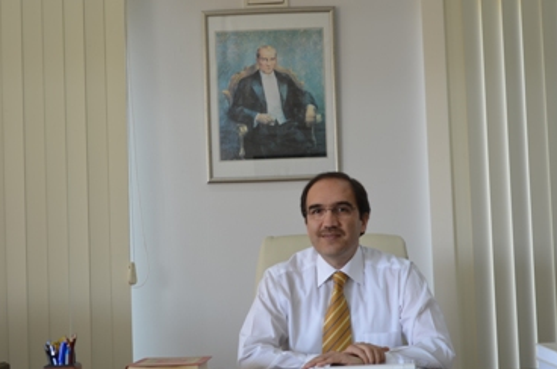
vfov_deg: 18.6
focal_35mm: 73
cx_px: 280
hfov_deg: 27.7
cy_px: 197
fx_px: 1127
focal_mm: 40
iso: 100
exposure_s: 1/30
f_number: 5.3
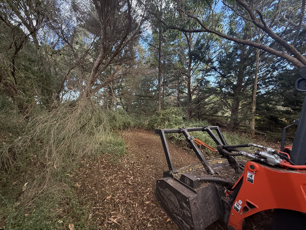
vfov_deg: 85.7
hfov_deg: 102.1
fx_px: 124
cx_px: 153
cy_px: 115
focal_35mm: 14
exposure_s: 1/99
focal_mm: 2.22
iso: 125
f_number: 2.2
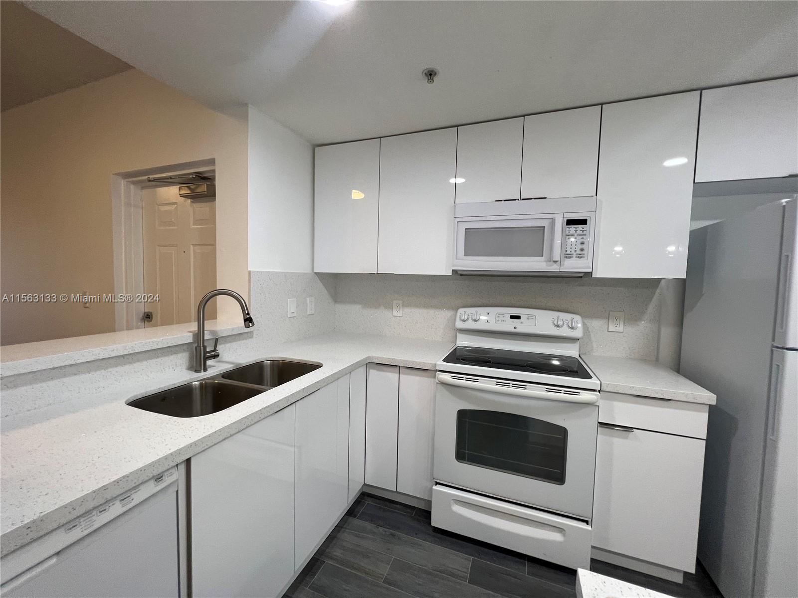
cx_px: 399
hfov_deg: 106.2
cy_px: 299
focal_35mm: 13
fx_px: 300
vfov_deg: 89.9
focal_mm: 1.57
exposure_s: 1/120
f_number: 1.8
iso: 160
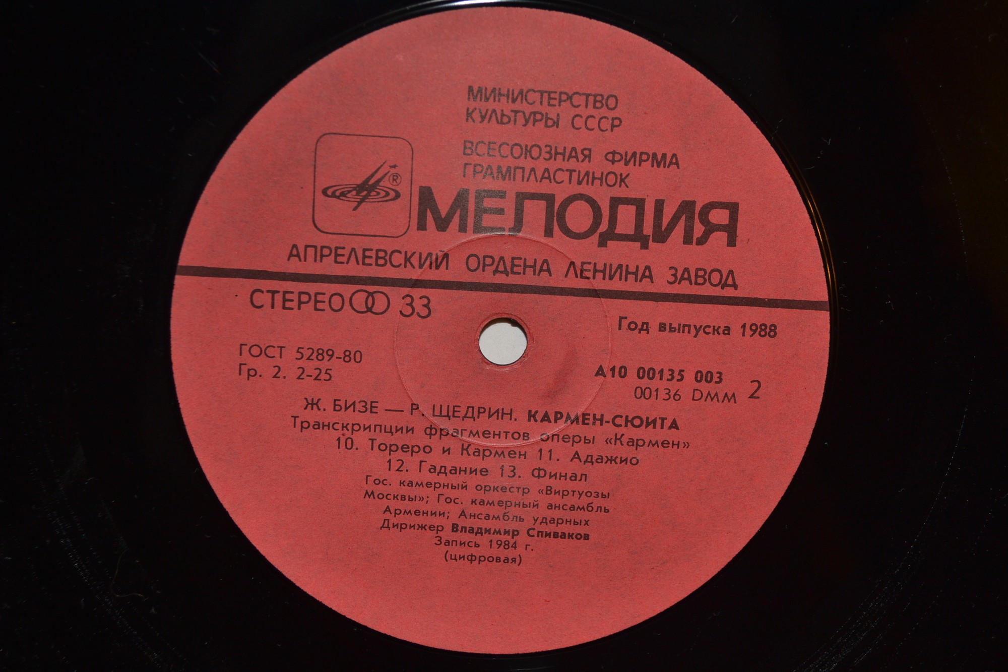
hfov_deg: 41.1
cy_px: 336
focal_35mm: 48
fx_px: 1344
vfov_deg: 28.1
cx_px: 504
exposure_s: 1/60
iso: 200
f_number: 4.8
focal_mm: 32
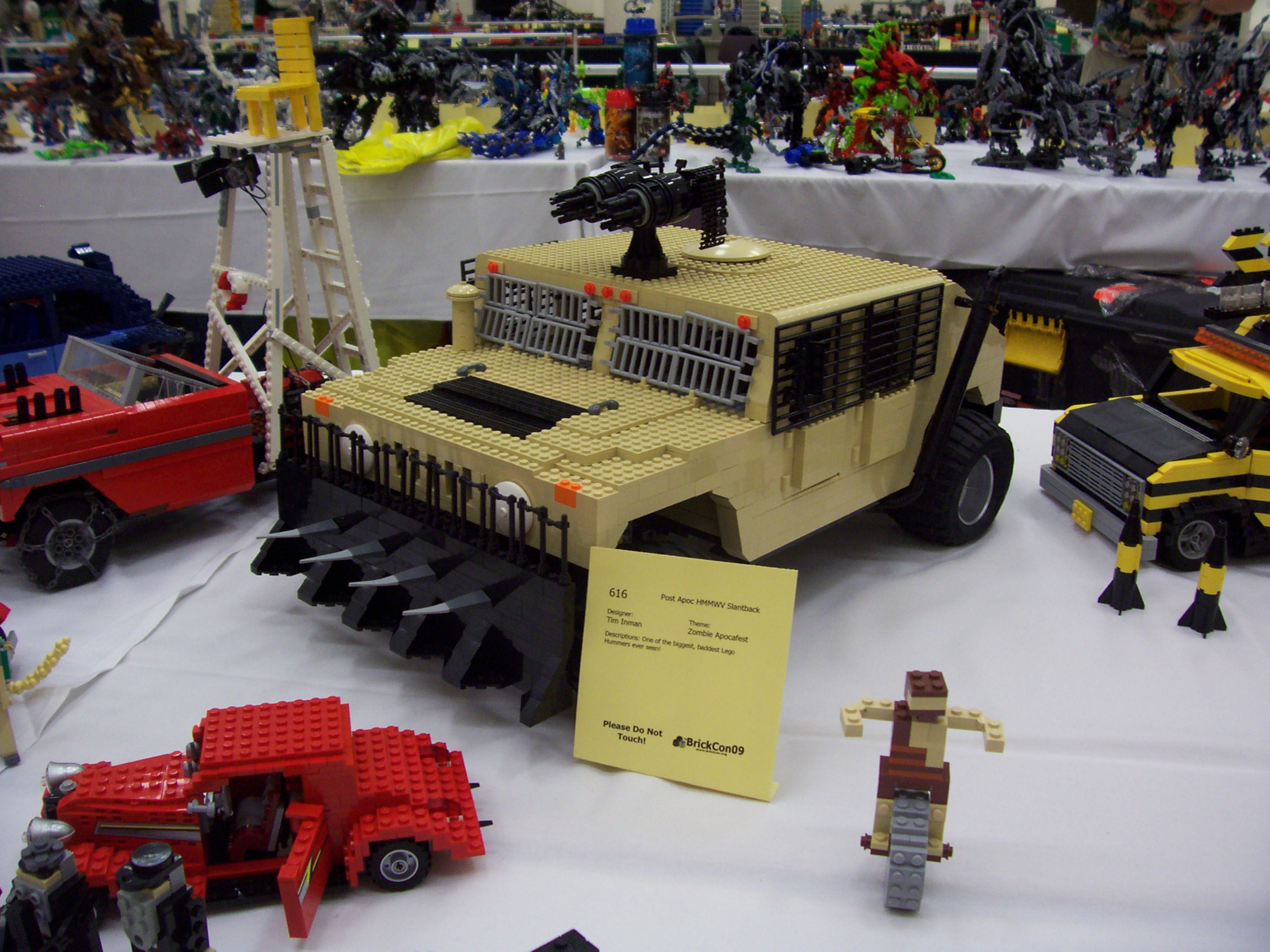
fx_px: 1247
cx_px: 635
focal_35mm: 34
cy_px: 476
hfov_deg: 54.0
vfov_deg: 41.8
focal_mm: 5.6
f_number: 2.7
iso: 111
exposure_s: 1/32
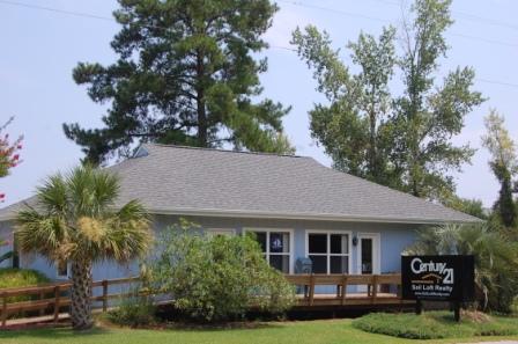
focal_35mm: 60
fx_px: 862
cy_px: 172
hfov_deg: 33.5
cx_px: 259
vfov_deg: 22.5
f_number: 9
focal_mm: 40
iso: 200
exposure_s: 1/320
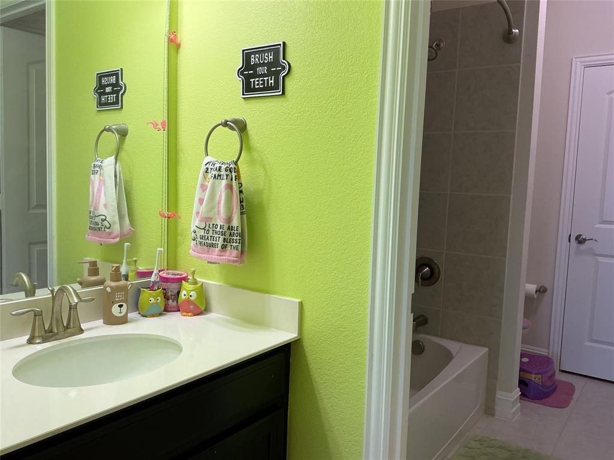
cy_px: 230
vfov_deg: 48.2
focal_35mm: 29
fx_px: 514
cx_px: 307
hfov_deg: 61.7
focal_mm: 3
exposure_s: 1/120
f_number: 1.8
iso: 50
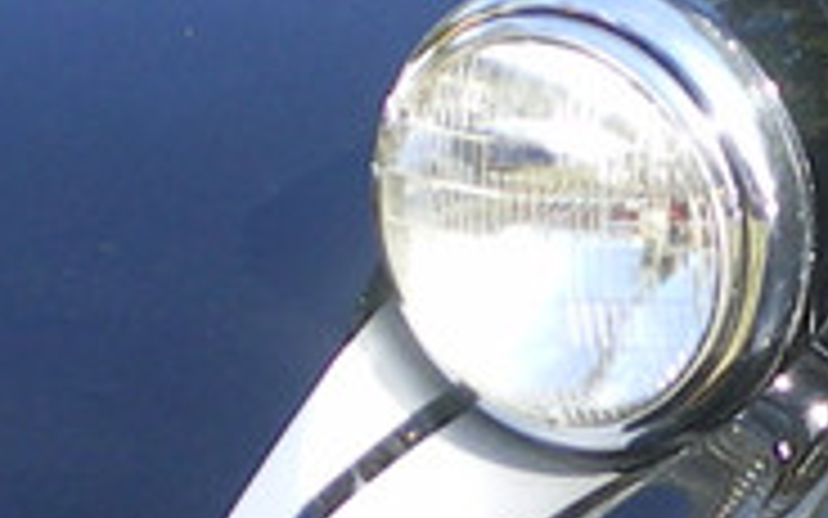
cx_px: 916
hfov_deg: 7.1
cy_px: 360
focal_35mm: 295
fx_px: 6657
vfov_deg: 4.5
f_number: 3.7
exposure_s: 1/160
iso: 50
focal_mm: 8.4
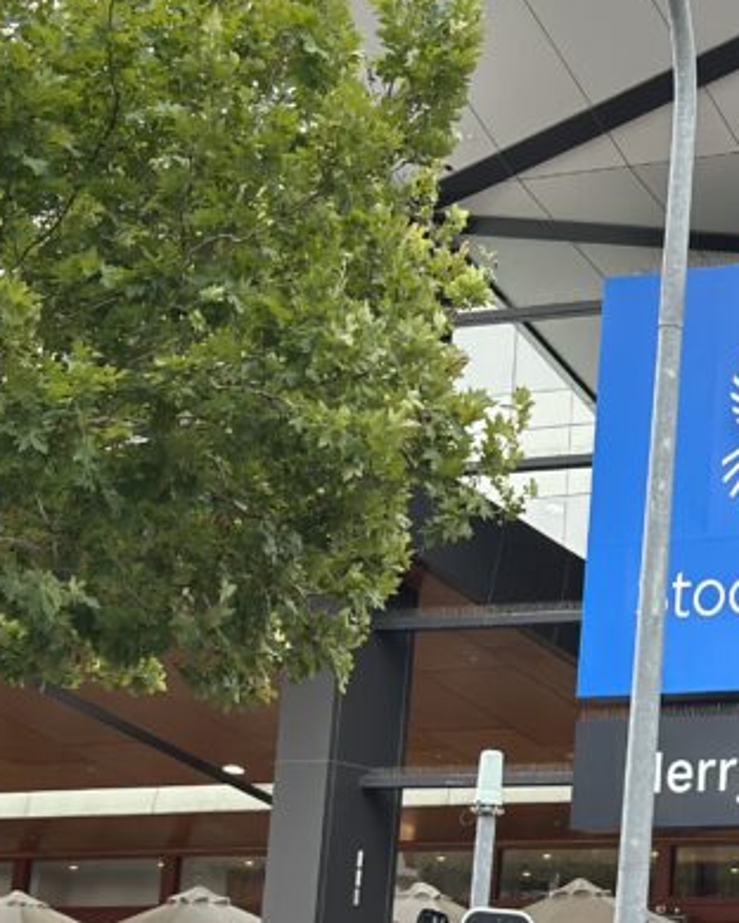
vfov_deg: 15.6
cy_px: 305
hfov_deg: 12.3
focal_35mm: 123
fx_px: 3363
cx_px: 876
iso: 80
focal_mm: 6.86
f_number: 1.78
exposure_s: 1/1050
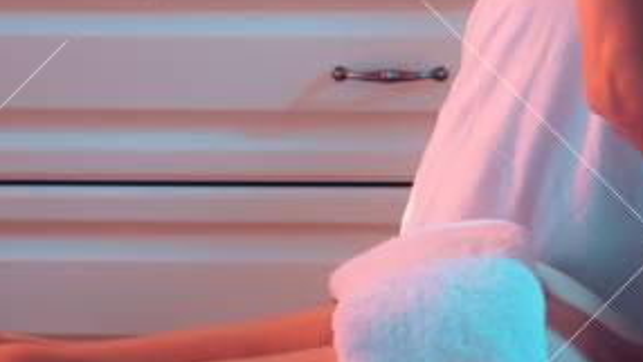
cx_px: 663
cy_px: -242
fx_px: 6906
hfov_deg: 5.3
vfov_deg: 3.0
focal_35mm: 405
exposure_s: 1/200
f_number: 3.5
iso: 100
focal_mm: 85
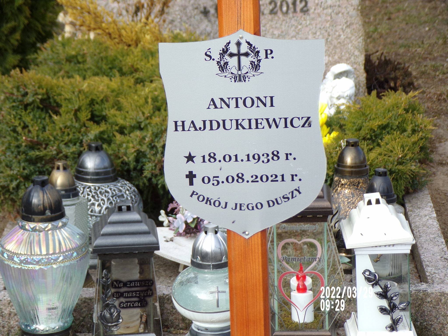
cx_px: 224
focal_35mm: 131
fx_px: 1695
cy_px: 168
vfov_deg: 11.3
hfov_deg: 15.1
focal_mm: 23.5
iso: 80
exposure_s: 1/240
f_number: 4.4
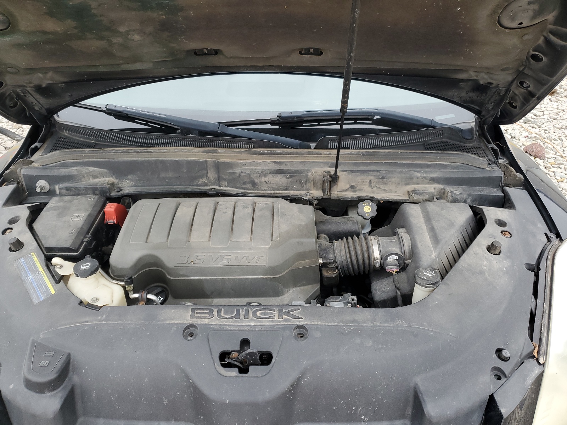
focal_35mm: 26
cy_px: 212
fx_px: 426
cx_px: 284
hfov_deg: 67.3
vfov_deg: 53.1
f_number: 1.5
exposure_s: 1/120
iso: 73
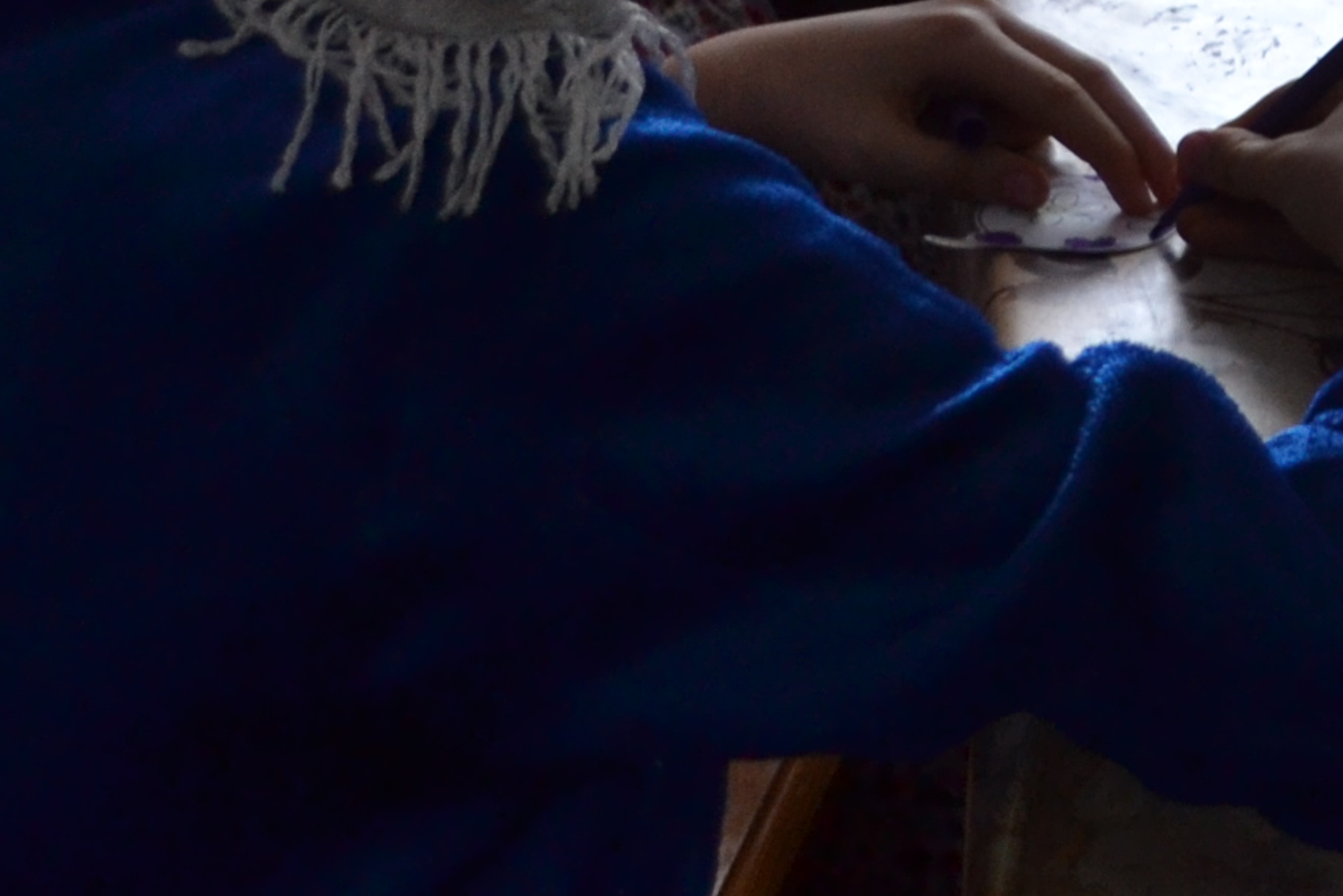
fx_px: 5595
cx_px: 2620
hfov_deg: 12.2
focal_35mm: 150
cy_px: -638
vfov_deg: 8.8
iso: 400
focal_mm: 22
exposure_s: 1/50
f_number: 4
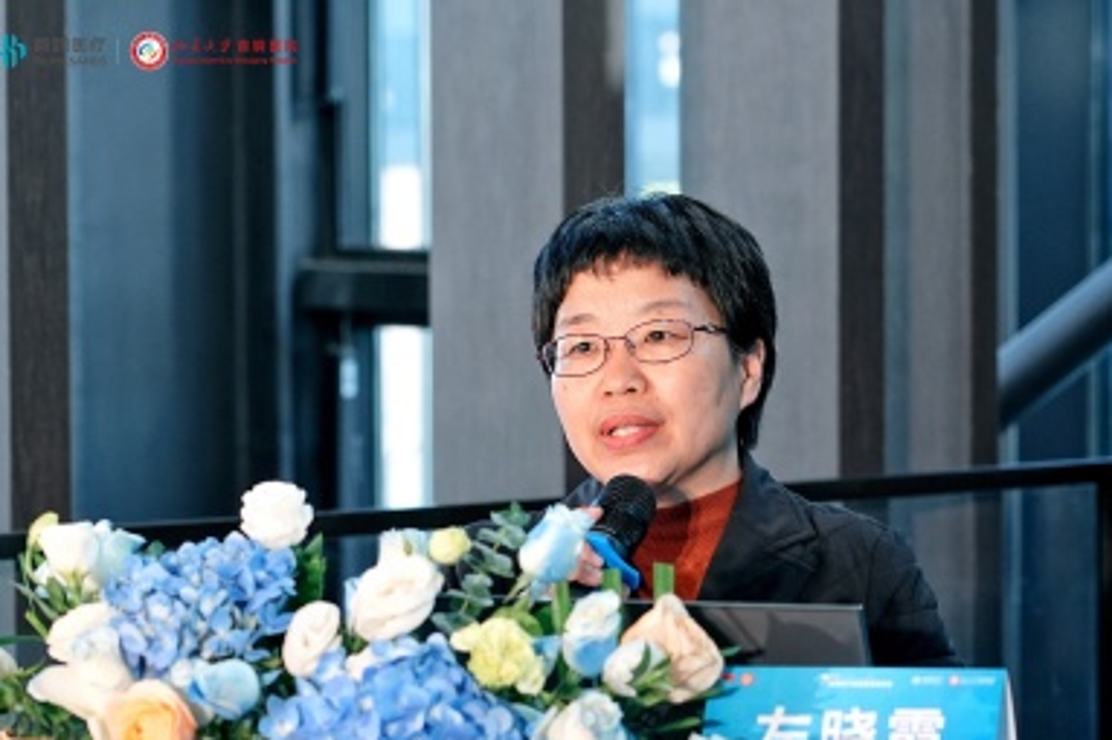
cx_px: 514
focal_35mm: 166
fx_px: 5125
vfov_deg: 8.3
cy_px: 477
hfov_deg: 12.4
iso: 800
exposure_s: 1/125
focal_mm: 85
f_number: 4.5
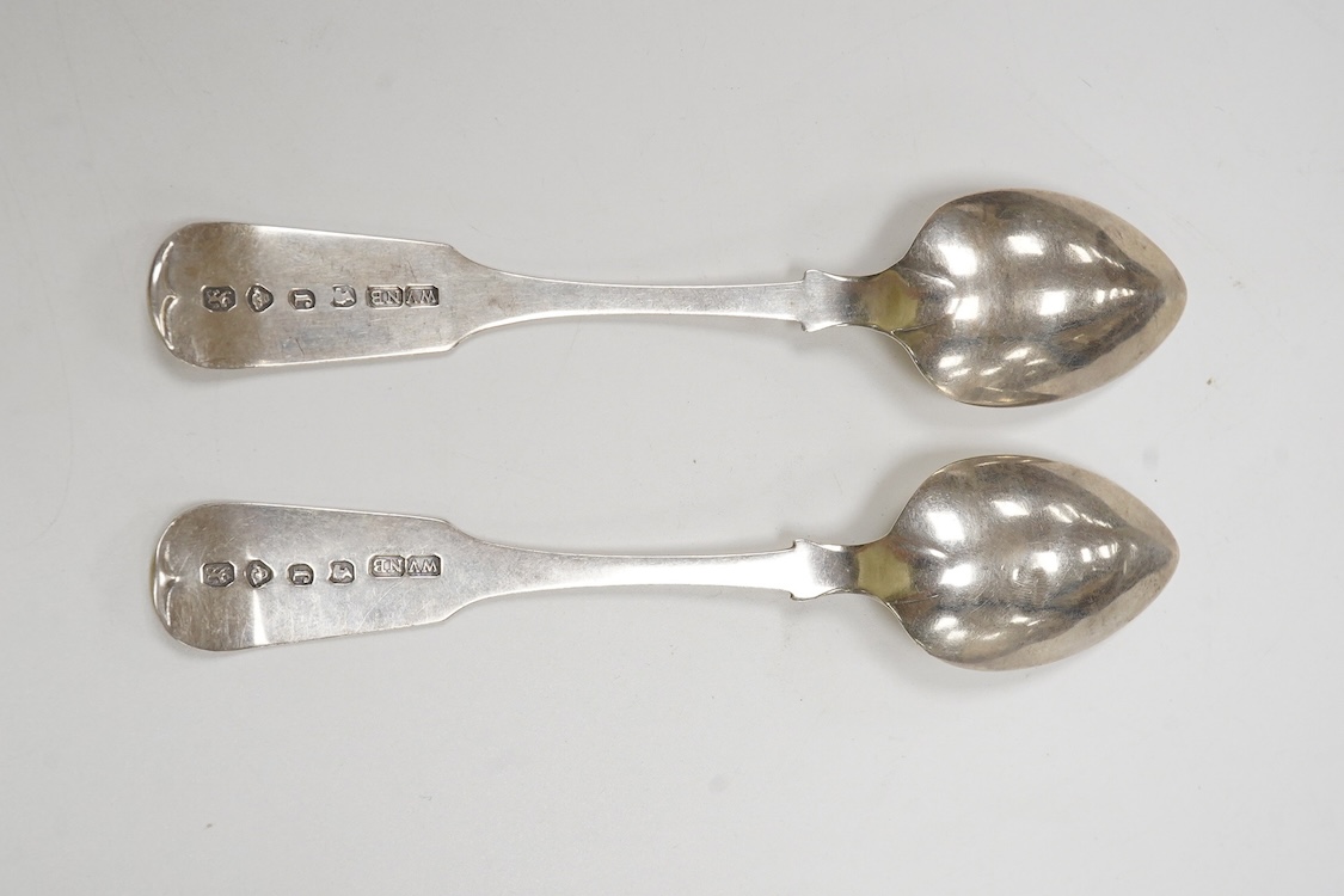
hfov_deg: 43.6
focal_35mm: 45
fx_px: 1680
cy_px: 448
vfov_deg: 29.9
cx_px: 672
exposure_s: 1/160
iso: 2500
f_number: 16
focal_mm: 30
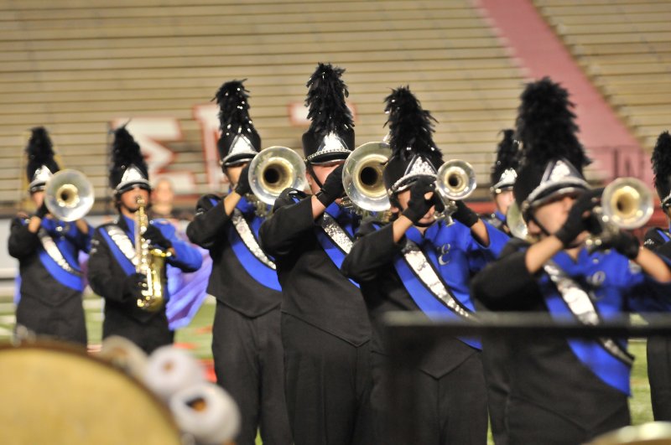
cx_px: 336
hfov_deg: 10.6
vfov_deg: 7.0
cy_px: 222
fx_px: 3629
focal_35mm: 195
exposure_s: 1/400
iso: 1600
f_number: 2.8
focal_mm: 130
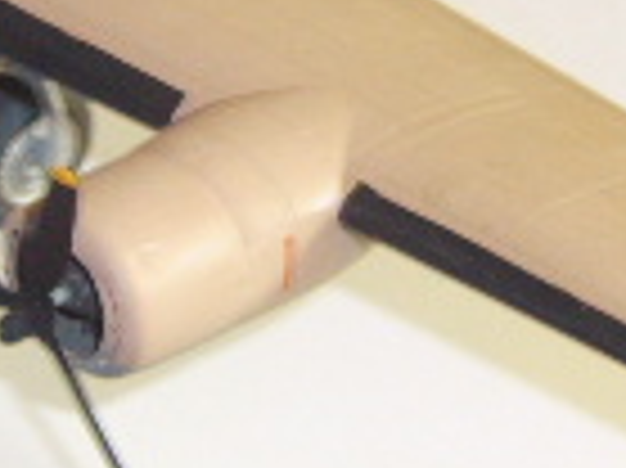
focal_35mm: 161
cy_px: 126
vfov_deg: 9.2
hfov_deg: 12.3
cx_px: 167
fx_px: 2909
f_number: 2.8
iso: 100
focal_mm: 5.8
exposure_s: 1/45
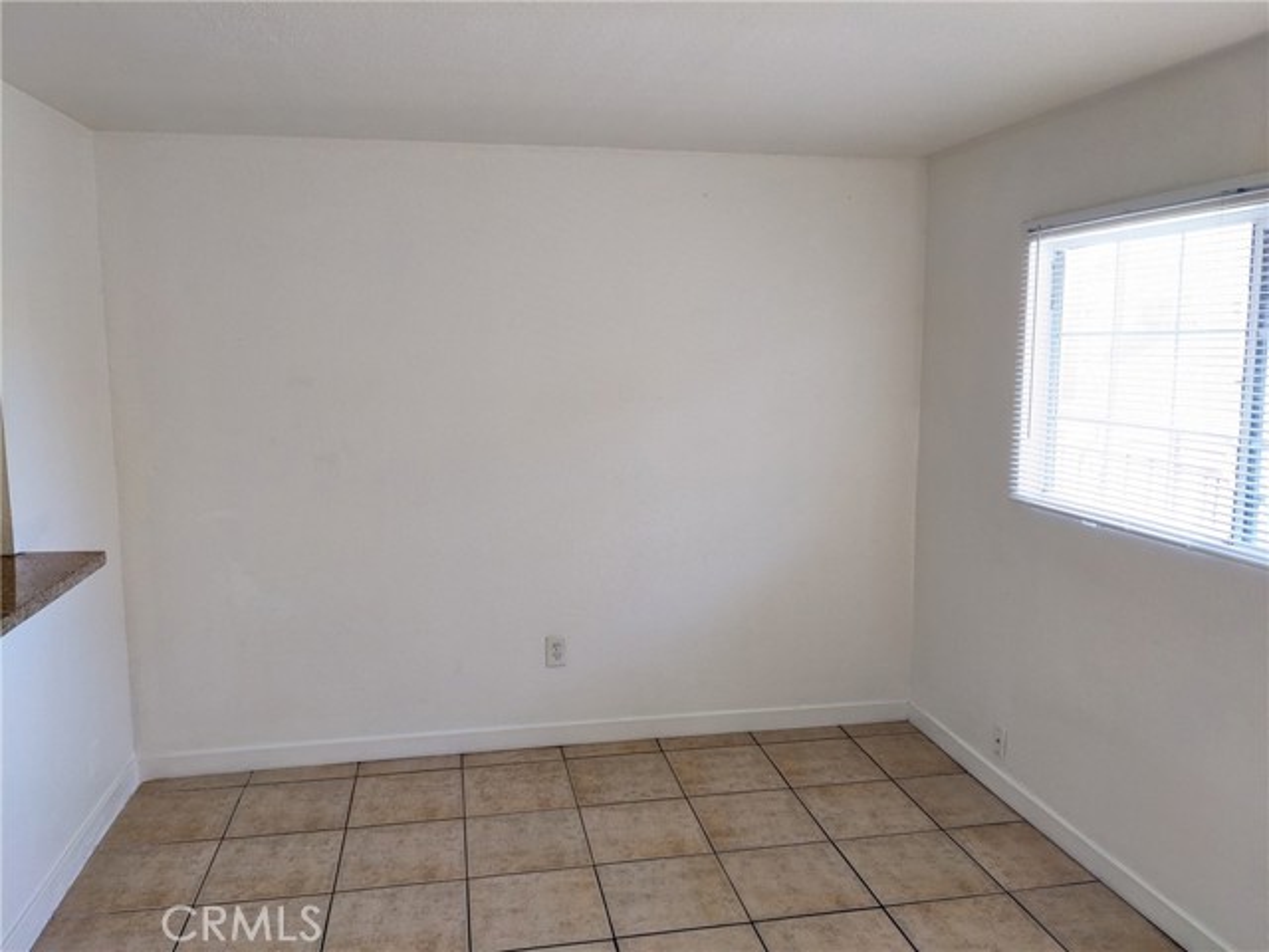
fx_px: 990
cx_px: 634
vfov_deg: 51.4
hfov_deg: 65.3
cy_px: 476
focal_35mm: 27
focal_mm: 4.38
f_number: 1.73
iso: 162
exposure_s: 1/120
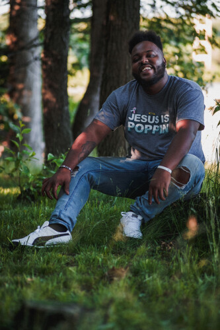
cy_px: 165
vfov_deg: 16.0
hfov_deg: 10.7
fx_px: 1174
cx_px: 110
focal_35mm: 128
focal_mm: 85
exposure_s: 1/320
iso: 1000
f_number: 2
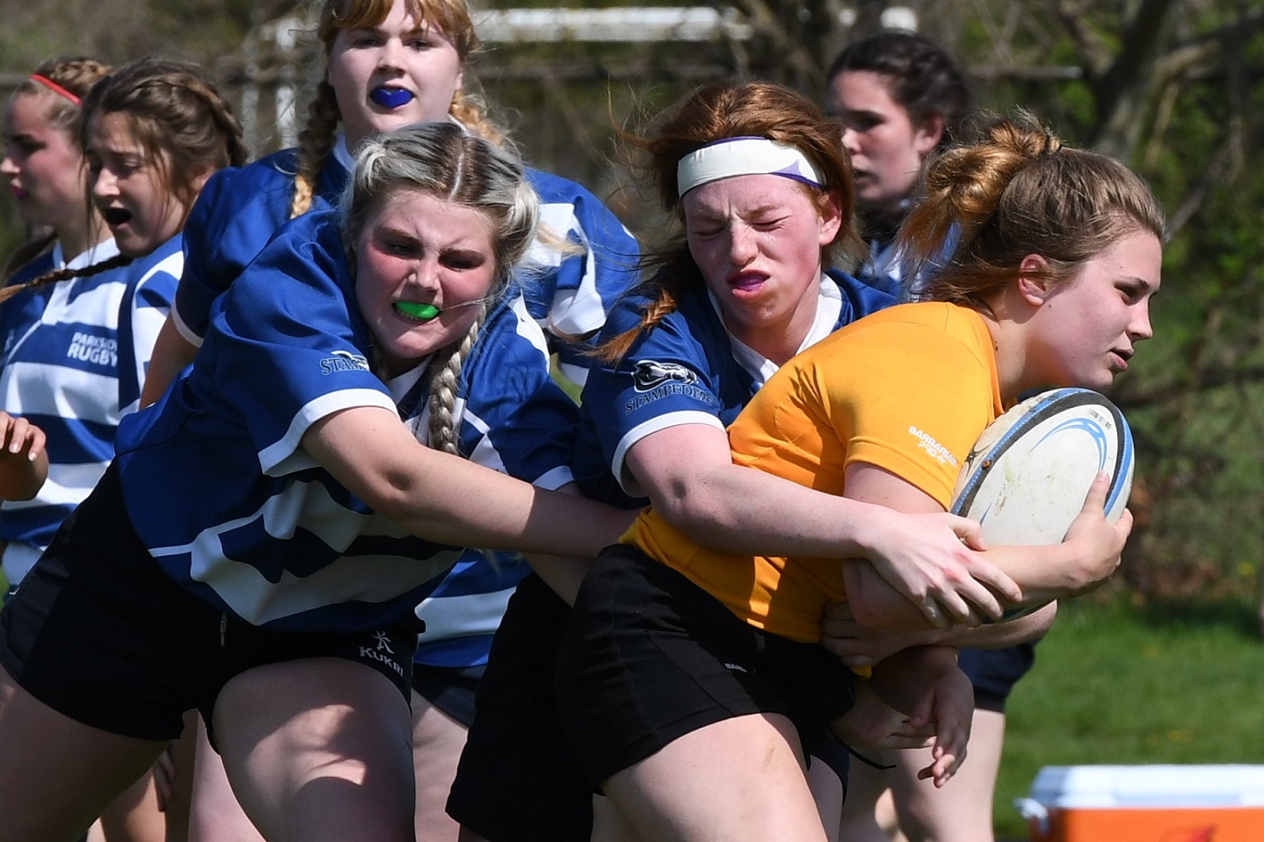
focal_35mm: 300
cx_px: 632
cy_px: 421
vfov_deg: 4.6
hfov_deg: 6.9
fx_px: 10529
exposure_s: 1/1250
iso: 360
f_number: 9
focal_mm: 200
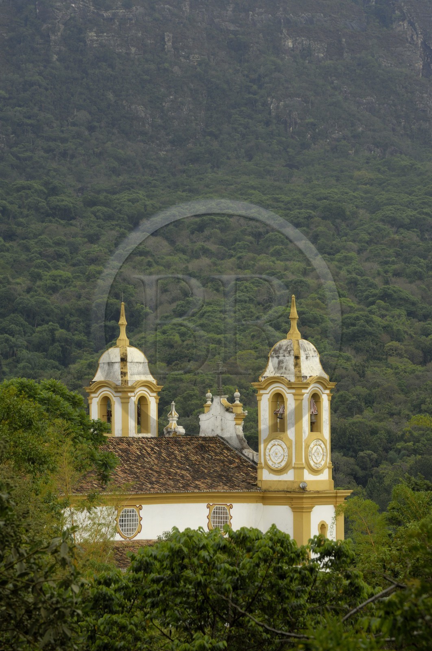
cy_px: 326
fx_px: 2979
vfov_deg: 12.5
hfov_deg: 8.3
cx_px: 216
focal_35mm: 165
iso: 100
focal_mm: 110
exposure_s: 1/80
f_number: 8.5
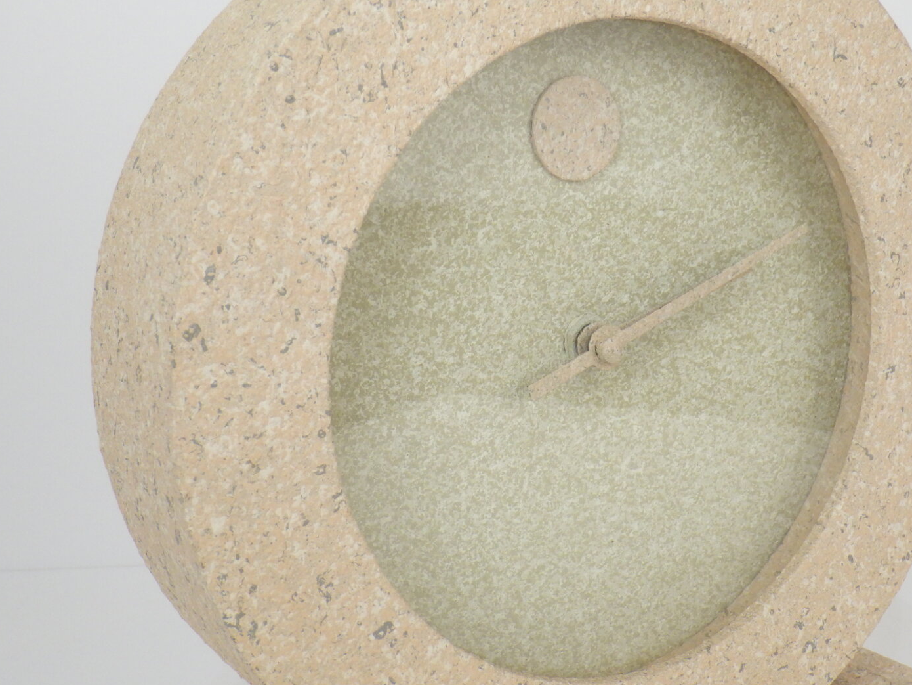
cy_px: 304
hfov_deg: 33.2
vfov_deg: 25.2
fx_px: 1528
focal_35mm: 58
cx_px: 516
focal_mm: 7.5
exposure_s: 1/60
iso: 125
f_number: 4.2
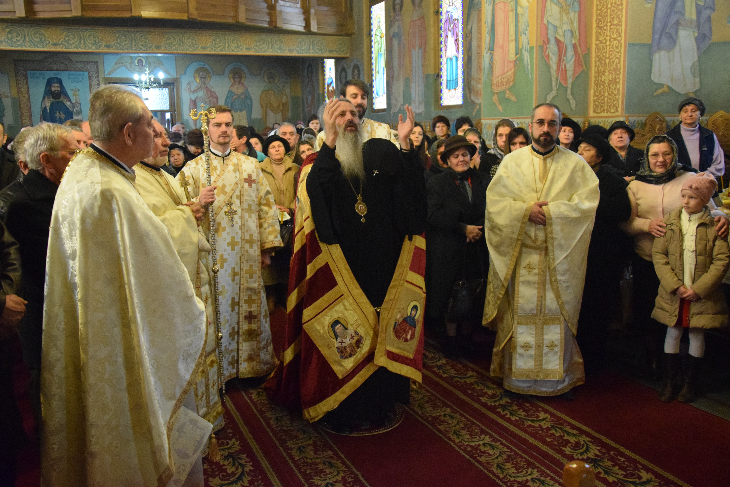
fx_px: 639
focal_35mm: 32
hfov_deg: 59.5
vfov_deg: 41.7
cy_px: 244
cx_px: 365
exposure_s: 1/40
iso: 6400
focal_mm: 21
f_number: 3.8
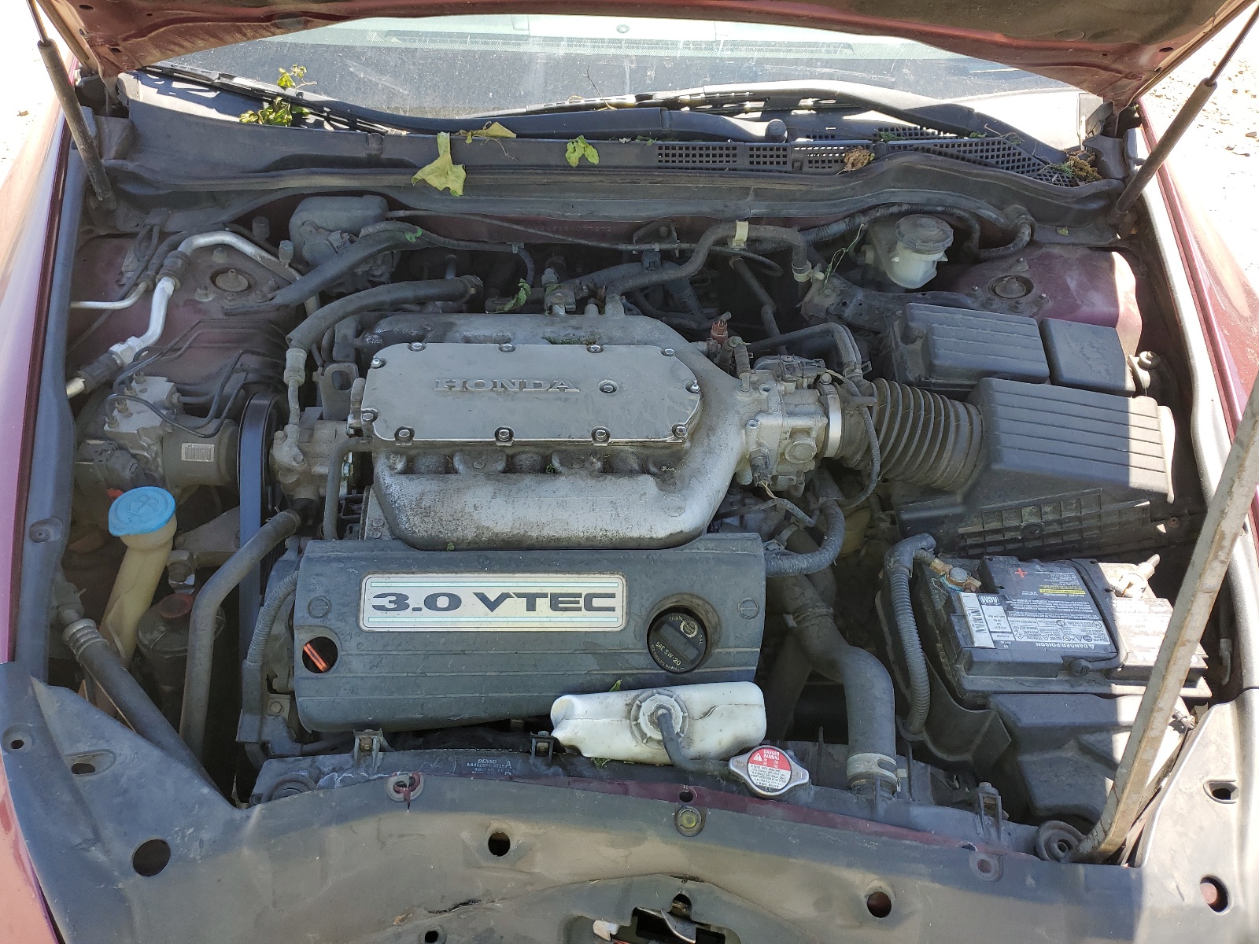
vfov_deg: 53.1
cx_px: 630
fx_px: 946
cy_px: 472
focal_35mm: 26
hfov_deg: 67.3
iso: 50
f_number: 1.5
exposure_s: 1/476
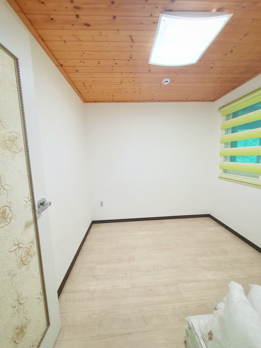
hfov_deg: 89.9
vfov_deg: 106.2
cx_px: 130
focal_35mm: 13
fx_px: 131
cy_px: 174
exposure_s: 1/60
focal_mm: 1.8
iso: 100
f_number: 2.2
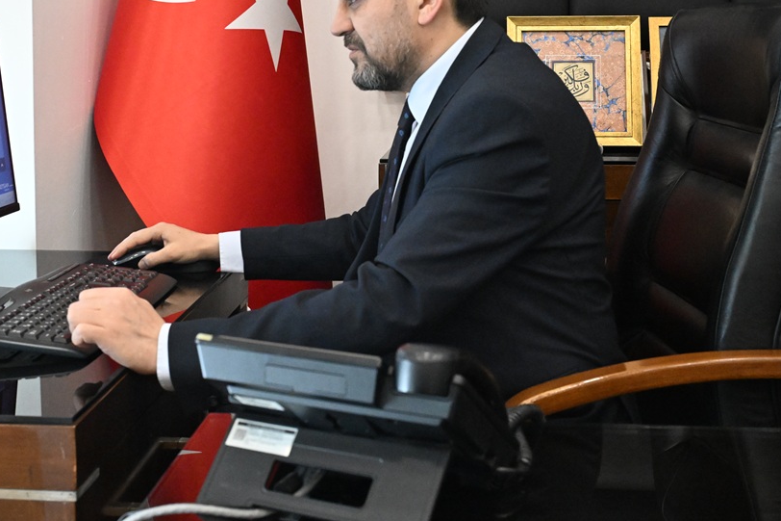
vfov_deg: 25.3
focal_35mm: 53
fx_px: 1145
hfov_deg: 37.7
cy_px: 132
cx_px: 371
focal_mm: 33.5
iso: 8000
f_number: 7.1
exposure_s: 1/160
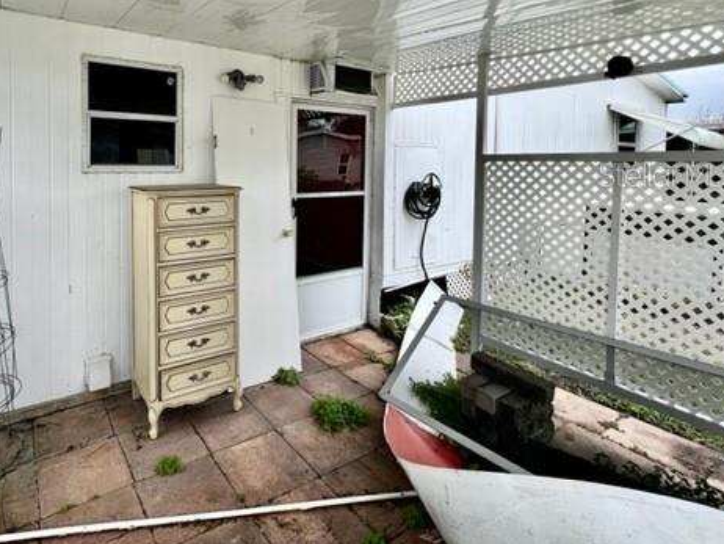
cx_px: 244
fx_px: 377
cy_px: 174
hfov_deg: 84.8
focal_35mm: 18
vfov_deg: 69.3
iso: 32
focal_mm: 1.57
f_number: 1.8
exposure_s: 1/488
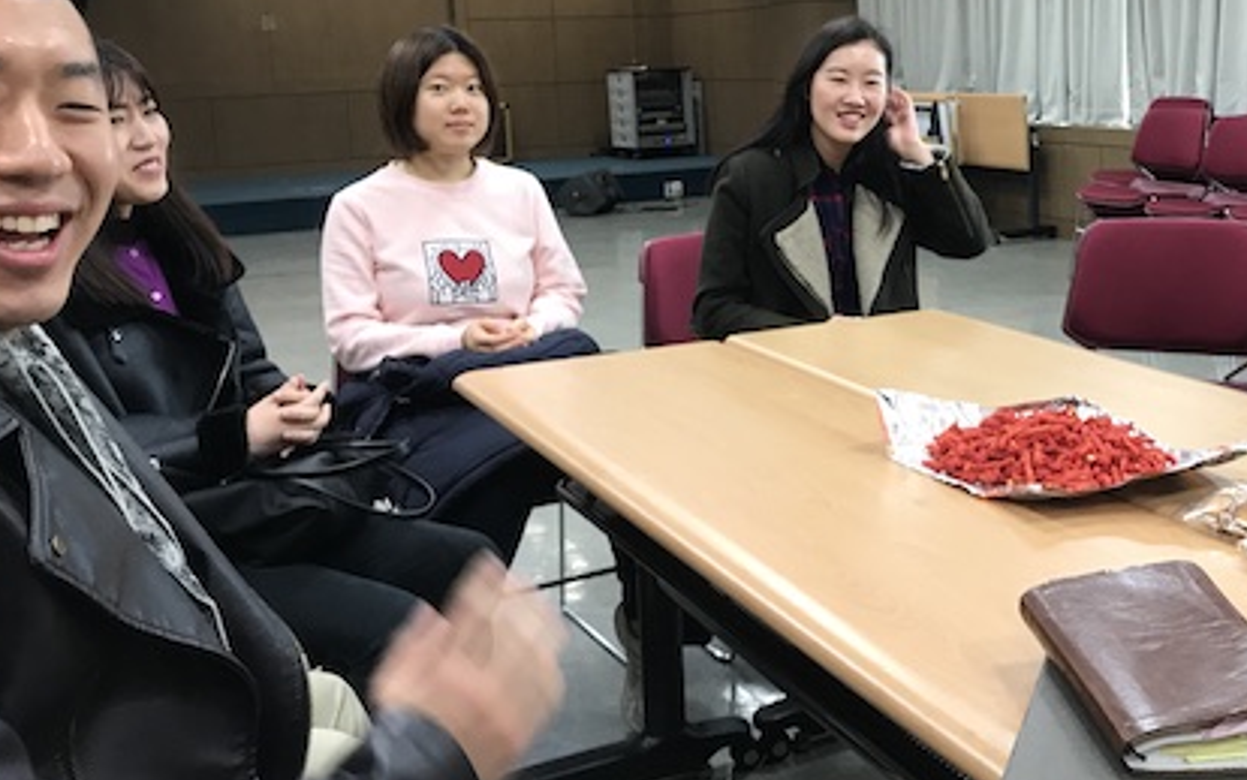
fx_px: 1462
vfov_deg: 29.6
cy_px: 253
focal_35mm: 43
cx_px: 858
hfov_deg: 45.3
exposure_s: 1/24
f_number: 1.8
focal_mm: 3.99
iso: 40
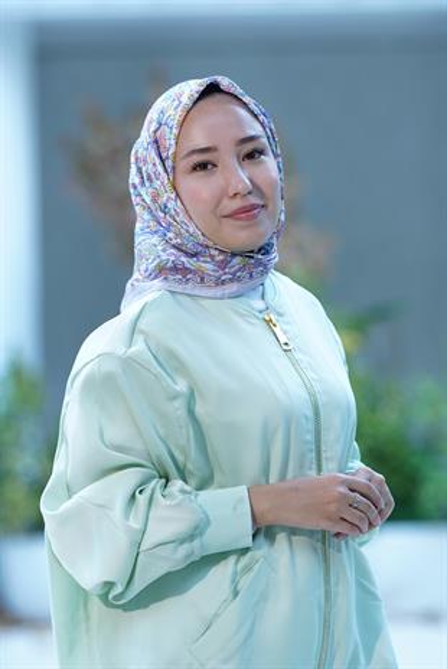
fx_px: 2324
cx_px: 224
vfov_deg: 16.4
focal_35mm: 125
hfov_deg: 11.0
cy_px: 334
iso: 640
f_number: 3.2
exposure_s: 1/200
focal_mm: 125
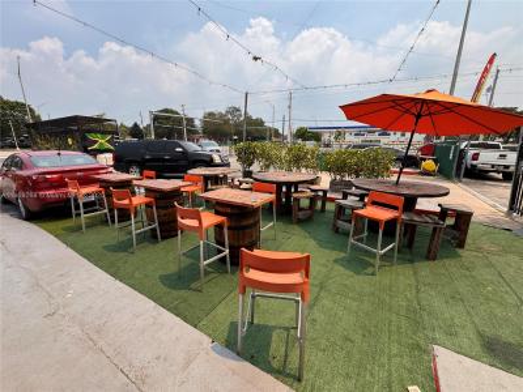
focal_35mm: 14
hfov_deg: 102.1
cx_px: 262
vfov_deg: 85.7
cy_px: 196
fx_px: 212
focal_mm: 2.22
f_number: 2.2
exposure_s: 1/796
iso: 50
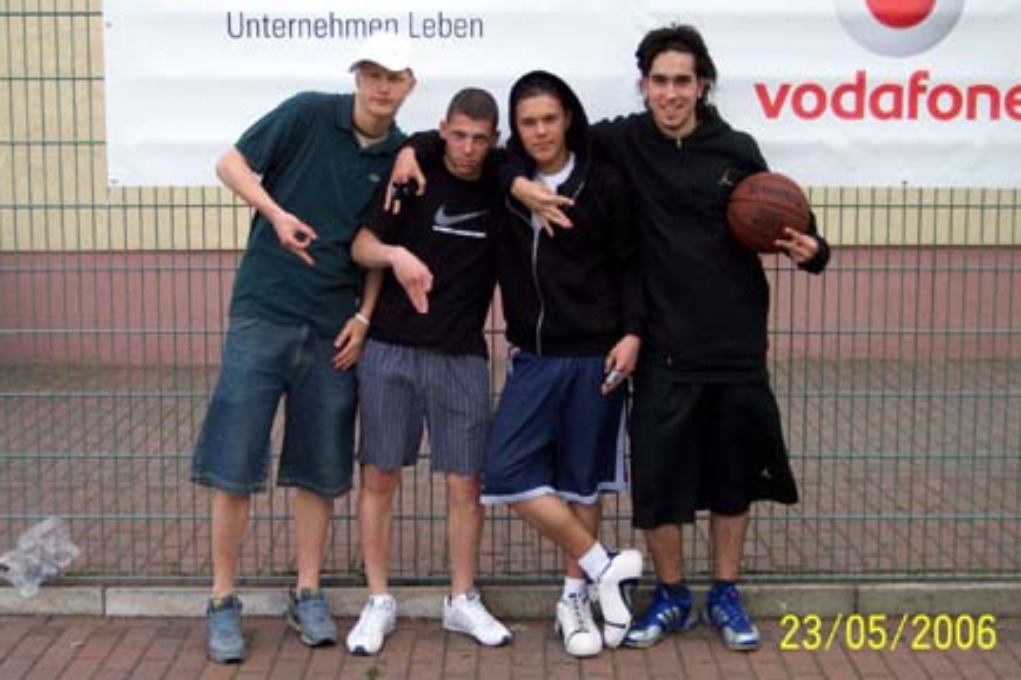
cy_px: 334
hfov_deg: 36.3
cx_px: 525
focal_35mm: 55
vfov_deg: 24.6
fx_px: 1559
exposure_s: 1/700
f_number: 3.4
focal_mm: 10.7
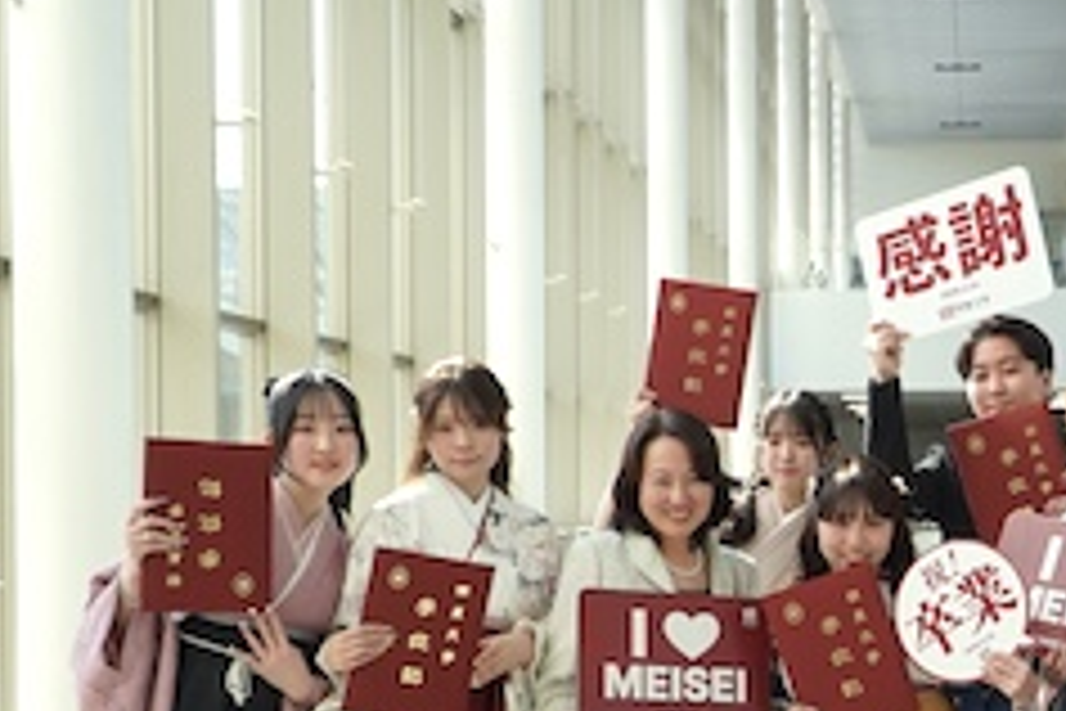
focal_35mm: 57
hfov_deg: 33.6
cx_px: 913
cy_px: 515
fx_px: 1688
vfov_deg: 23.6
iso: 100
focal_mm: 18
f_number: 4
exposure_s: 1/160
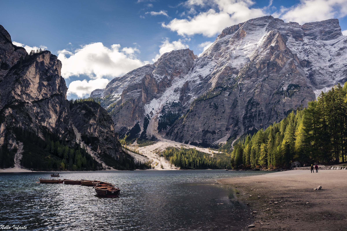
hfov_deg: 54.4
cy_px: 116
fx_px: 337
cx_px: 174
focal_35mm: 35
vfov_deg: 37.9
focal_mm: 35
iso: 400
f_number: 8
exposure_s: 1/250
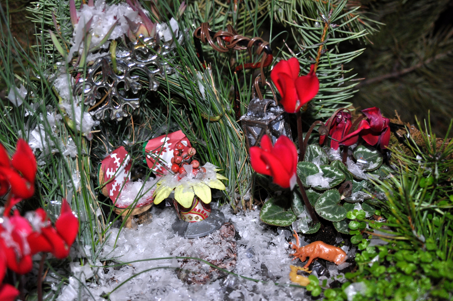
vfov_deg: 25.7
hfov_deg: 37.9
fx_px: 660
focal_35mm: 52
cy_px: 150
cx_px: 226
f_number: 4
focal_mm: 35
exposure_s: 1/60
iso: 800
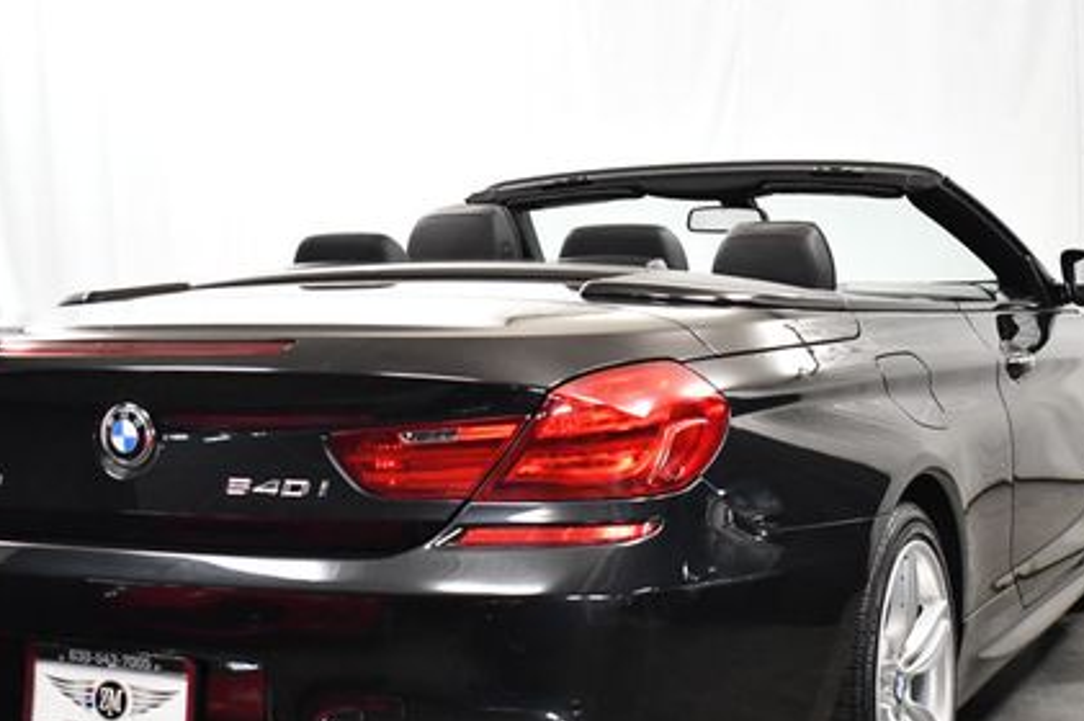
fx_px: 2016
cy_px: 438
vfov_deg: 20.2
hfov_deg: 30.1
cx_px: 484
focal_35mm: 67
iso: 2000
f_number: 3.8
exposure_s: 1/125
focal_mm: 22
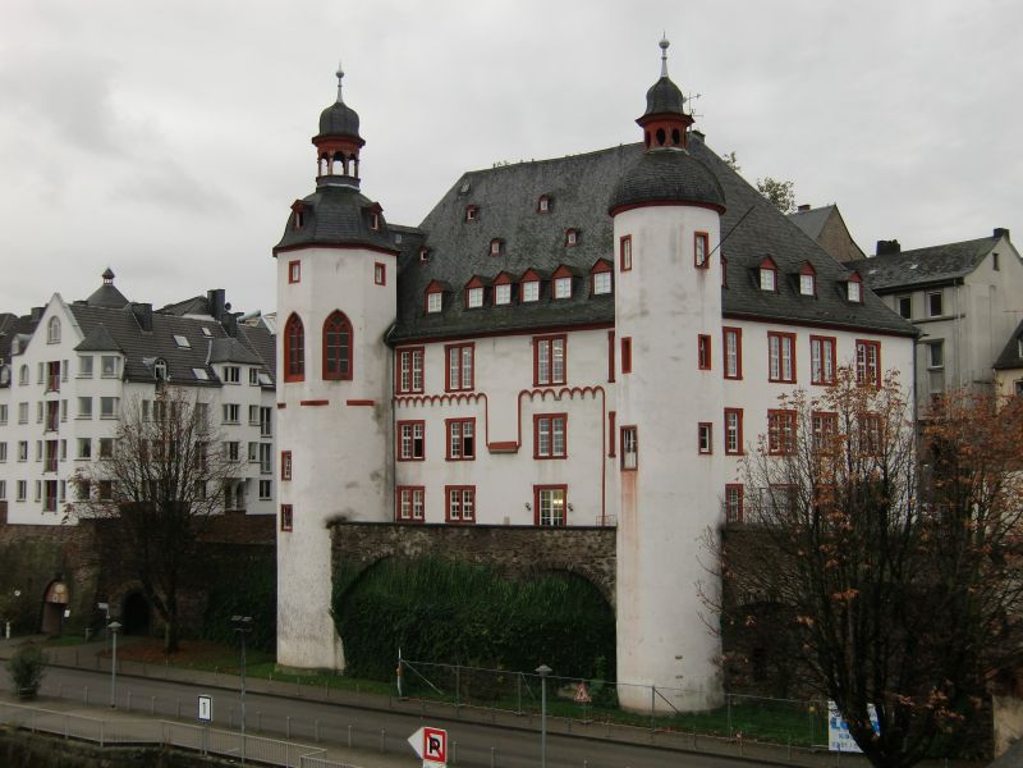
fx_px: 1182
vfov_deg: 36.0
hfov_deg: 46.8
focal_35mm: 40
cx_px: 512
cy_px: 384
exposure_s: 1/160
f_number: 3.8
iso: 64
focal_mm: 7.1
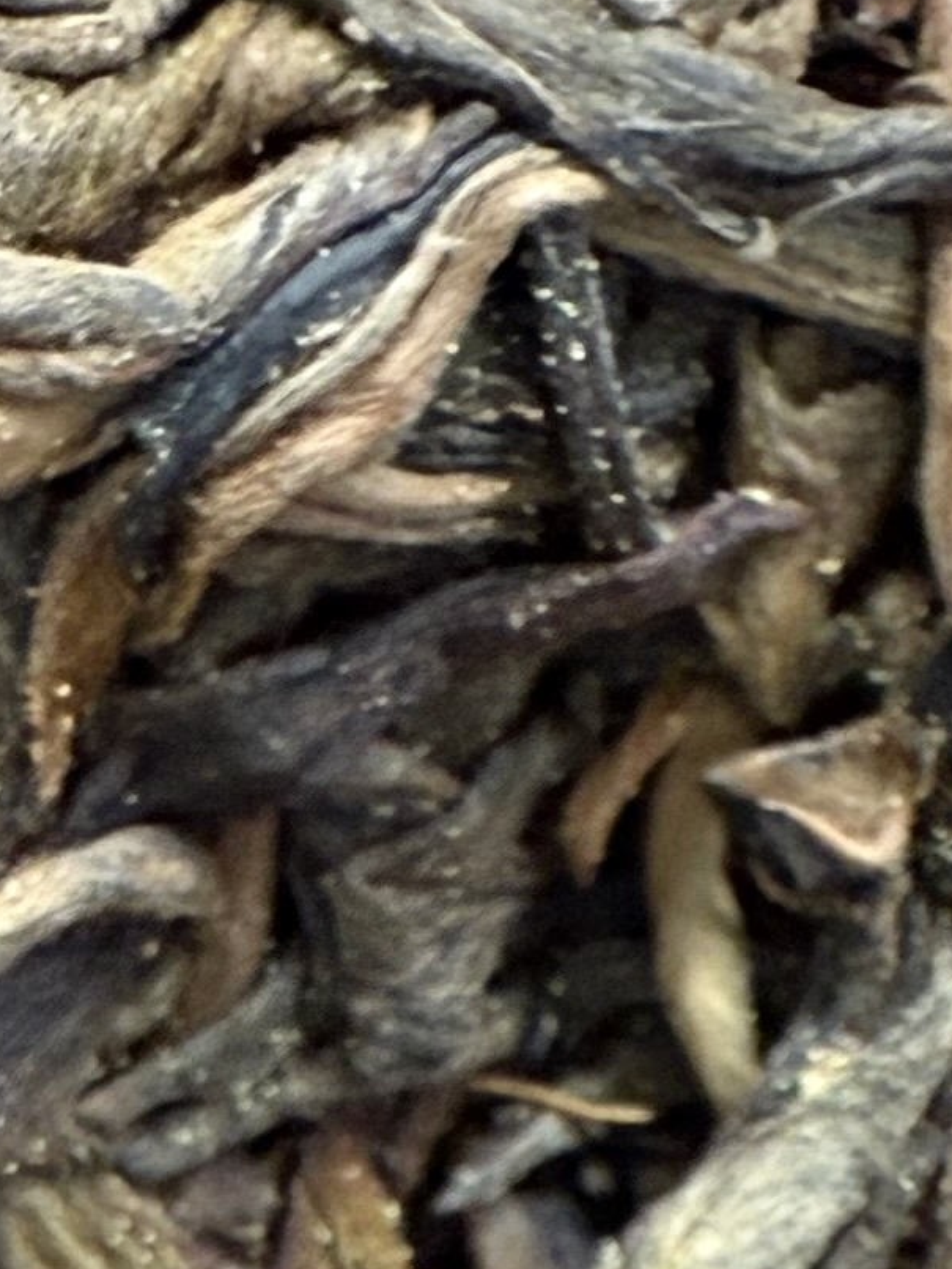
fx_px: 4398
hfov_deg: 12.3
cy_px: 2469
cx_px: 834
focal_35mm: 120
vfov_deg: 14.0
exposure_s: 1/47
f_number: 2.2
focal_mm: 2.22
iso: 320
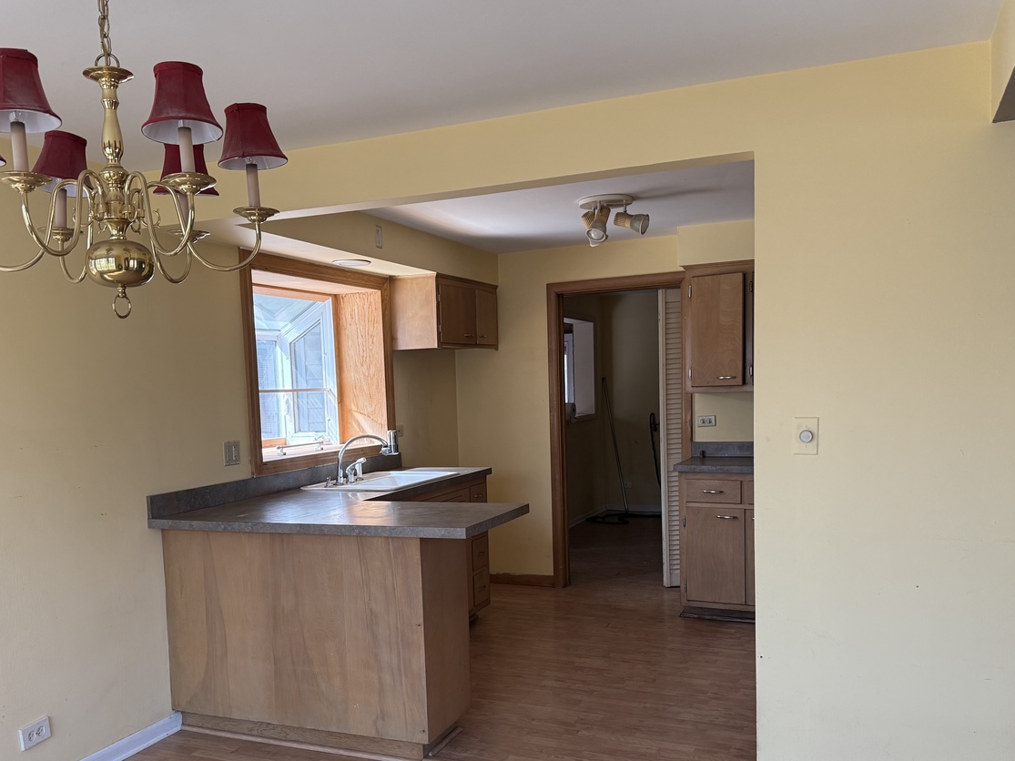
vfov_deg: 45.2
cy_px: 459
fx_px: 909
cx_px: 462
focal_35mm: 31
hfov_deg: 58.3
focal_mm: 6.76
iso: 200
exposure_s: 1/230
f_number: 1.78
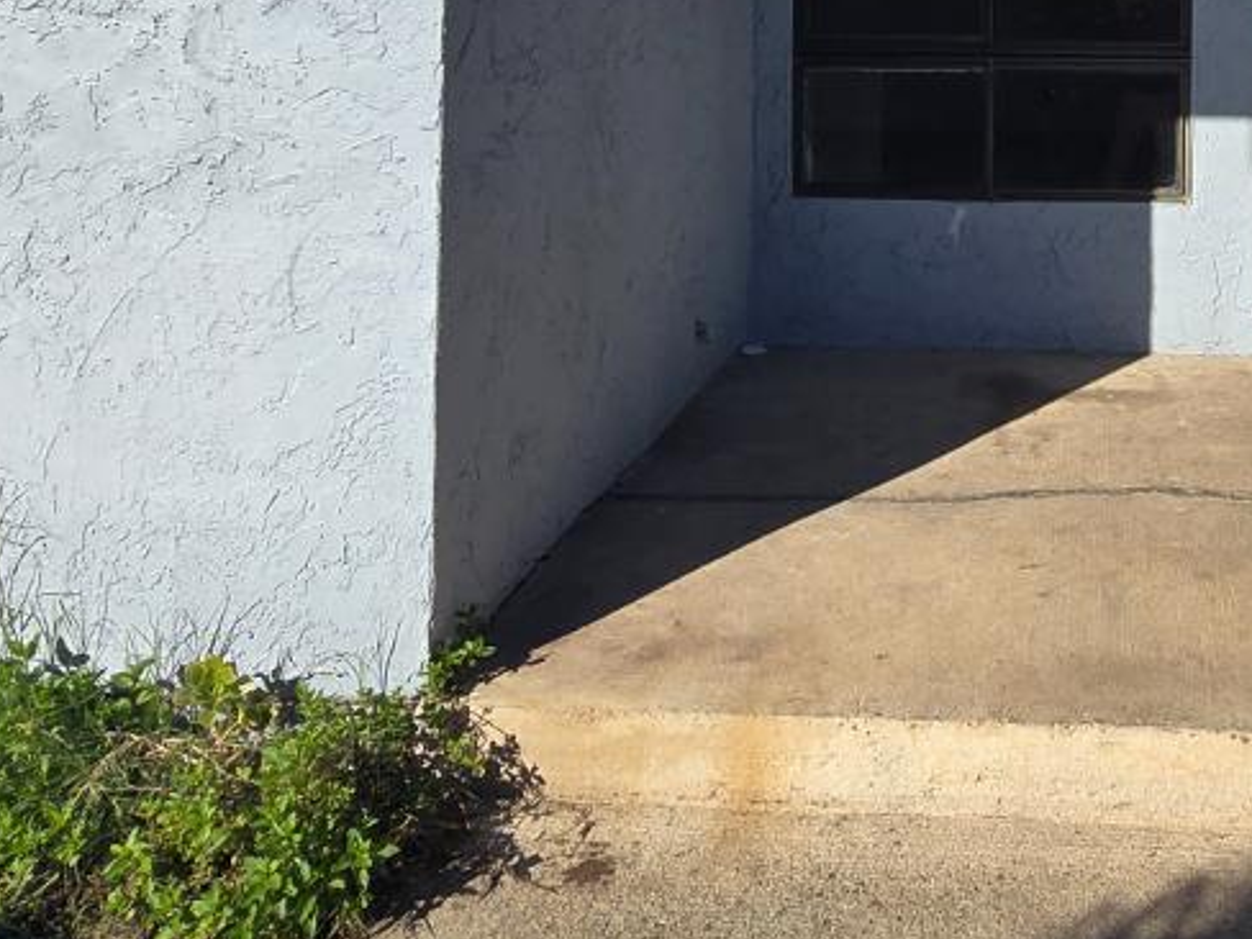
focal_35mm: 40
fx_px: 1447
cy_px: -27
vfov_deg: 32.7
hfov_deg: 43.7
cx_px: 1070
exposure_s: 1/2565
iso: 50
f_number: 2.2
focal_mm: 2.2
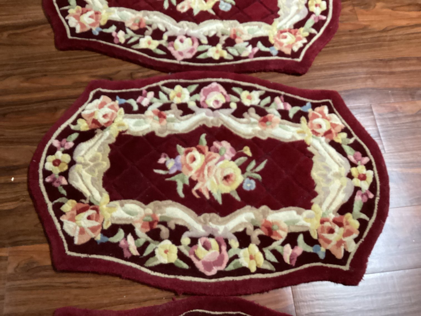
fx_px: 377
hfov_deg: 58.3
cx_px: 210
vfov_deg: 45.4
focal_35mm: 31
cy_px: 158
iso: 500
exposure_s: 1/30
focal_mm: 3.3
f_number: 2.4
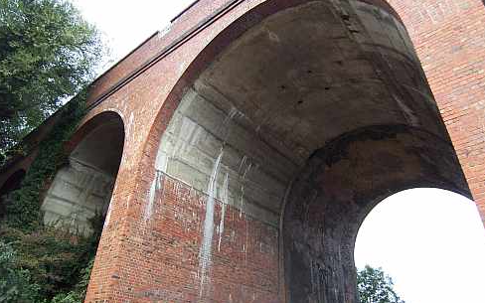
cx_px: 240
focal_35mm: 25
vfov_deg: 49.0
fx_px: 330
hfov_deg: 72.5
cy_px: 121
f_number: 2.8
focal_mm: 3.8
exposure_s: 1/160
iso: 64
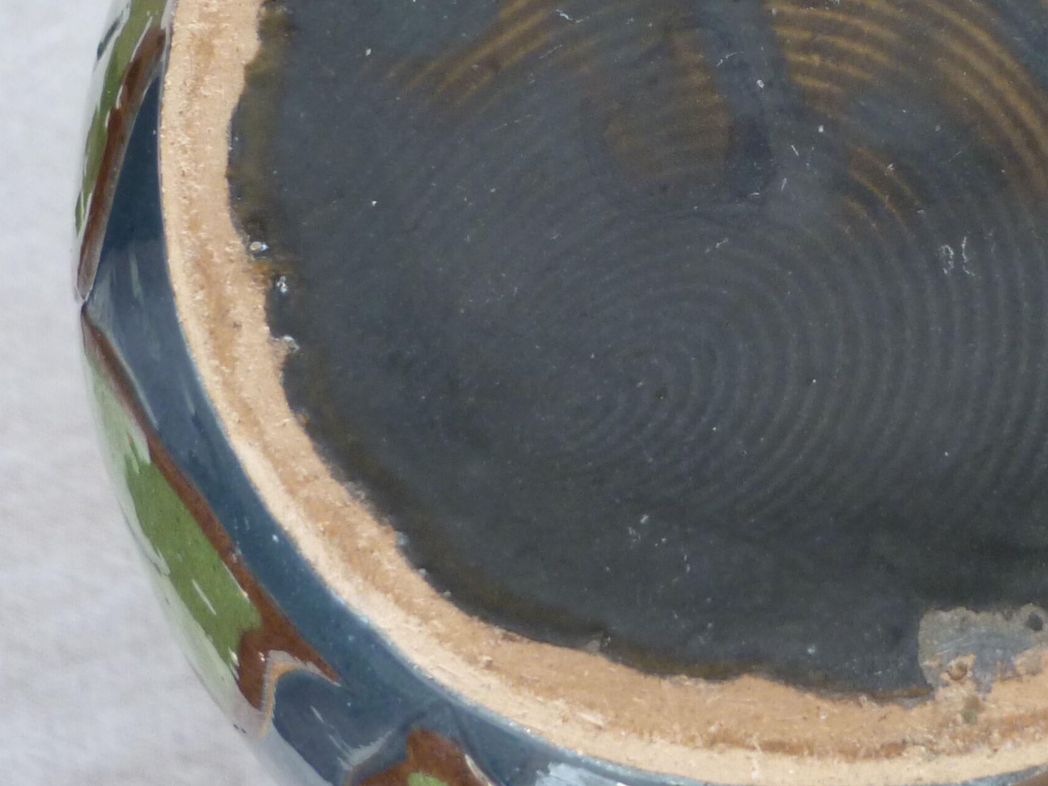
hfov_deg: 26.9
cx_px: 827
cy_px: 212
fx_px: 2150
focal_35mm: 71
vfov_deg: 20.6
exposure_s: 1/30
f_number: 2.8
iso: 160
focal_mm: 5.5
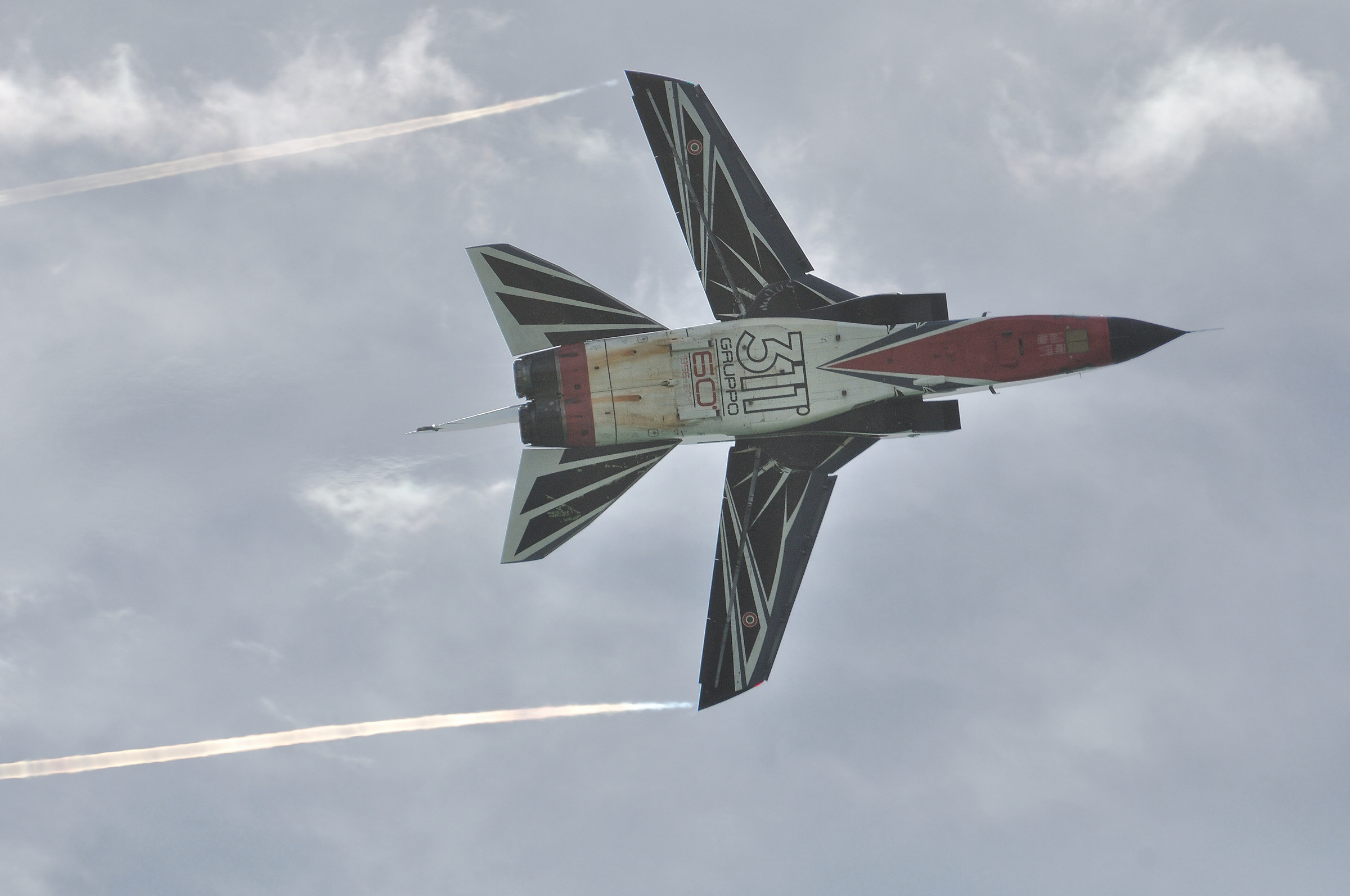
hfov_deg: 4.6
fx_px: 16854
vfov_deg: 3.0
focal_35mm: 450
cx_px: 675
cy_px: 448
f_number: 9
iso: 200
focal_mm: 300
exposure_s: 1/1600
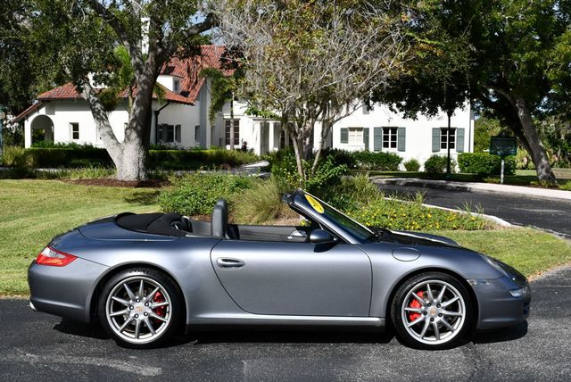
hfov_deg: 39.6
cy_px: 191
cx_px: 286
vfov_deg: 27.0
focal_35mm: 50
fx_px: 794
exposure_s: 1/320
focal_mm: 25
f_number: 9
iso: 100
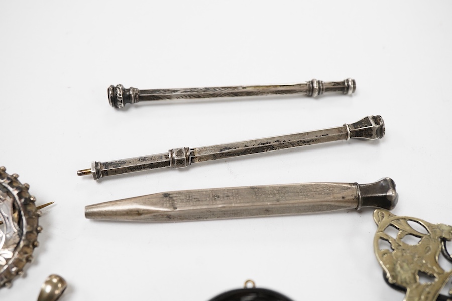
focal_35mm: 45
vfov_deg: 29.9
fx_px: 565
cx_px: 226
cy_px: 150
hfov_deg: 43.6
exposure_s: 1/125
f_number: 9
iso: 1250
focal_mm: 30
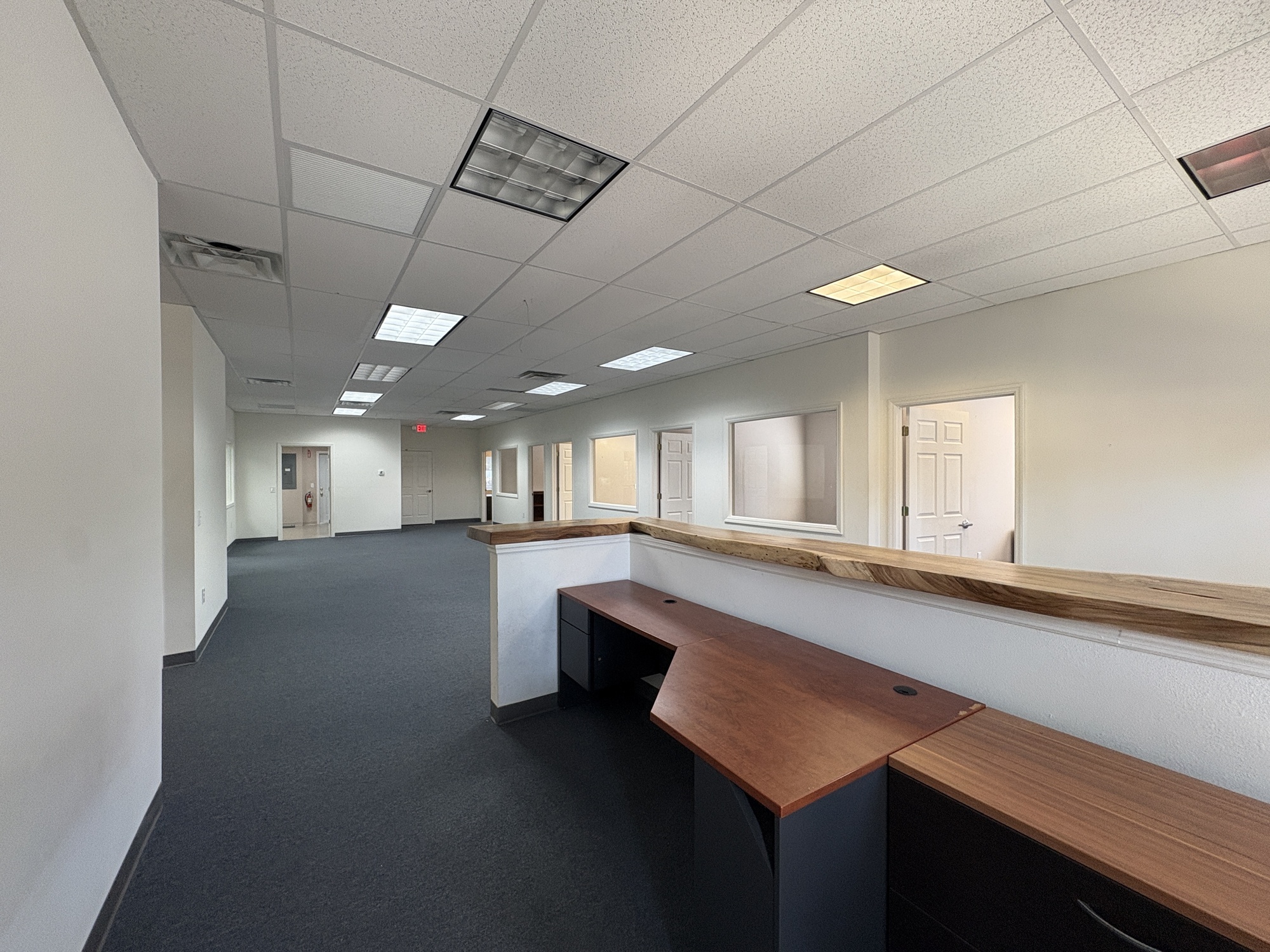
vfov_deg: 85.7
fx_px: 514
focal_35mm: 14
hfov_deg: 102.1
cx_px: 635
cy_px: 476
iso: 200
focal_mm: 2.22
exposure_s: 1/120
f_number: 2.2
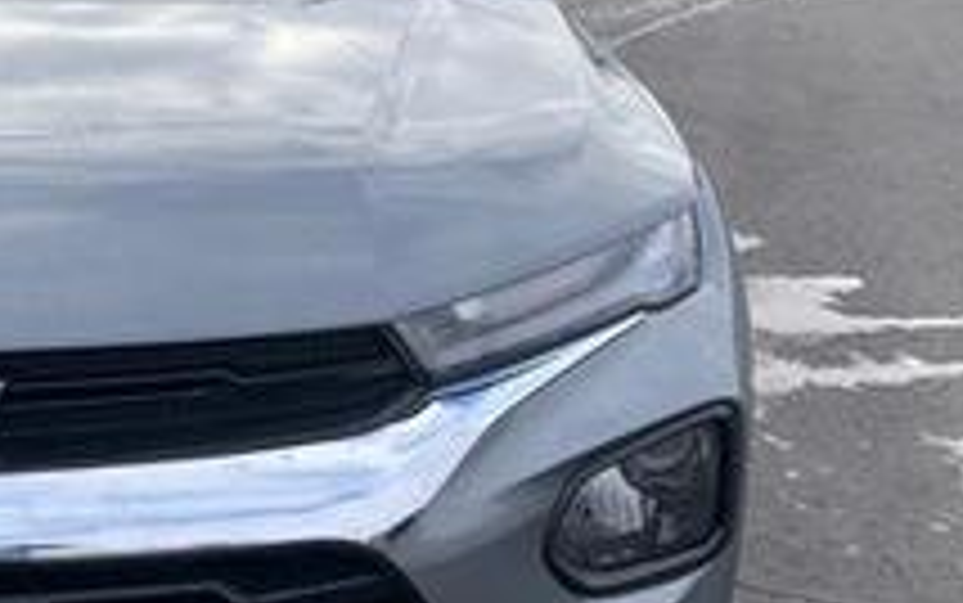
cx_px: 104
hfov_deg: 30.2
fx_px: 1707
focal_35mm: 65
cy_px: 351
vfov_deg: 20.0
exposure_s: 1/620
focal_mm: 4.25
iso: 25
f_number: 1.8
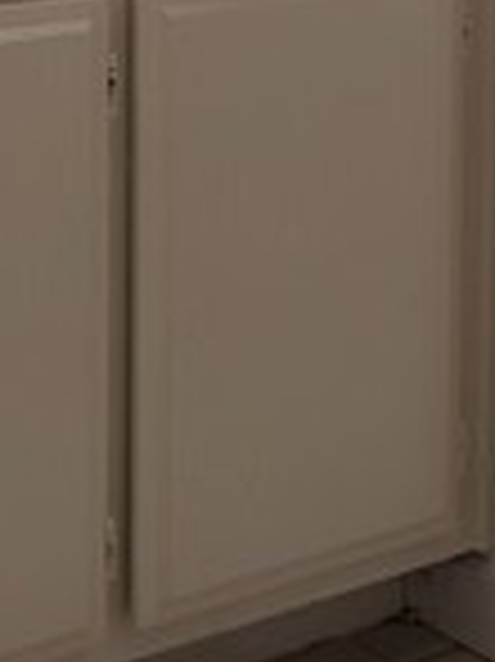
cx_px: 22
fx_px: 2158
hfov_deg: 12.9
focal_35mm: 113
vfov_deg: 15.8
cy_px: -383
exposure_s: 1/60
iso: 64
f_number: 2.4
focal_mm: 4.3
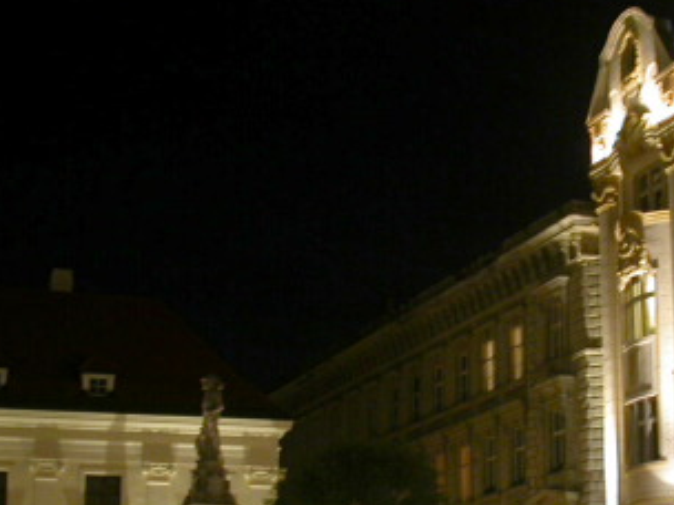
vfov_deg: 18.3
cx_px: 448
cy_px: 392
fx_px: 1558
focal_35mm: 80
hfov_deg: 24.3
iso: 118
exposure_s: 1/3.6
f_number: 2.6
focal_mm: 7.85
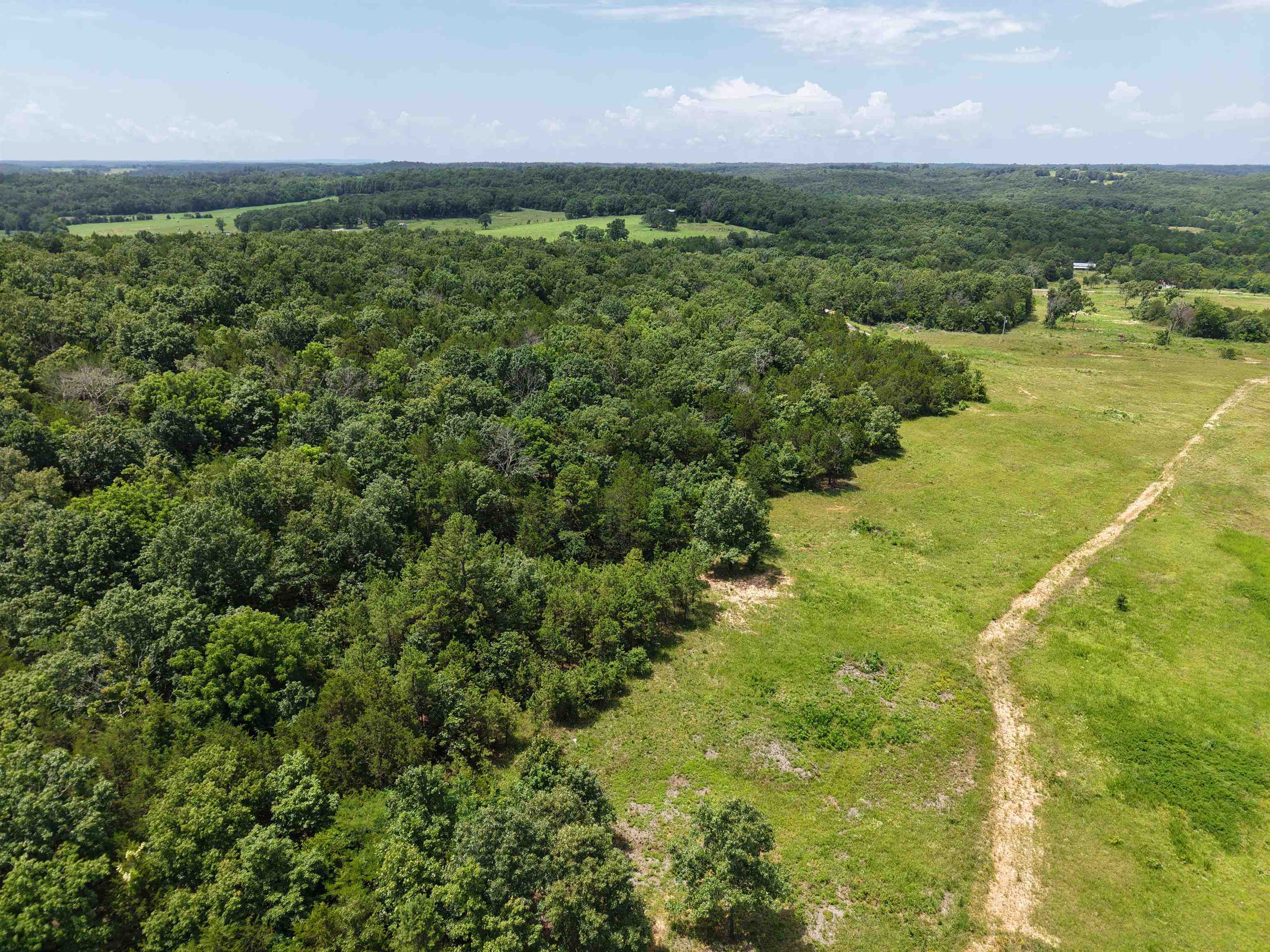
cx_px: 635
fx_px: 881
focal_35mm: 24
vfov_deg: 56.8
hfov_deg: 71.6
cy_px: 476
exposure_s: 1/3200
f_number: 1.8
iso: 190
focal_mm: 8.67
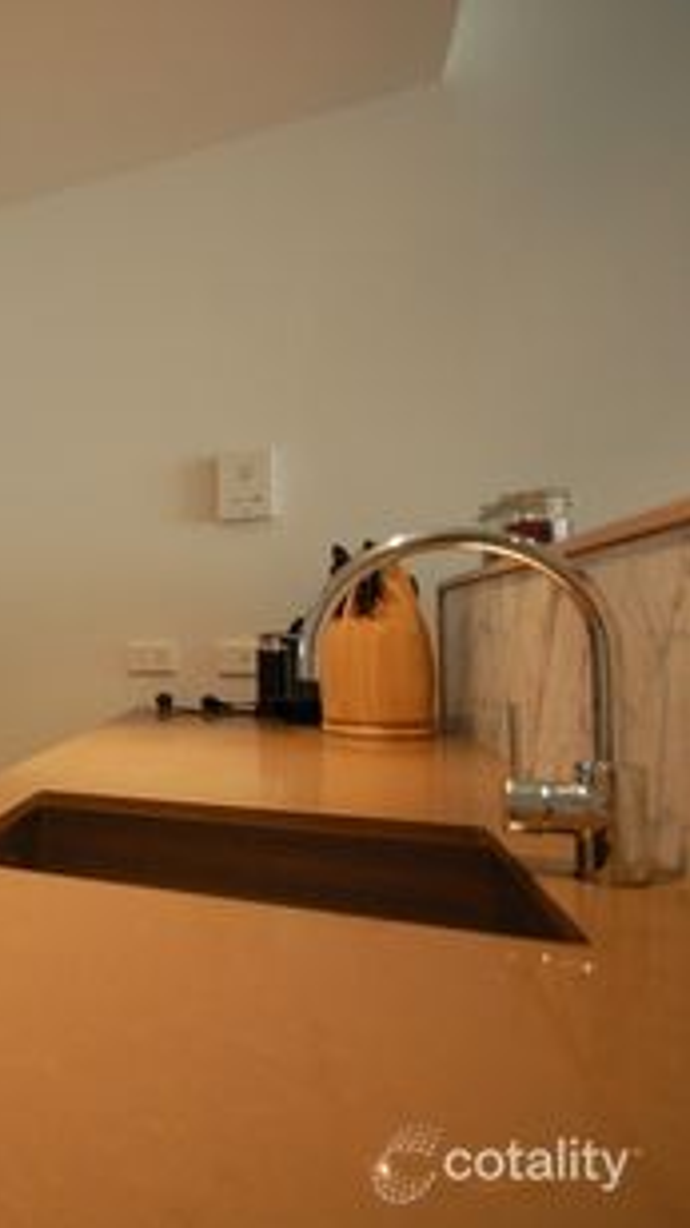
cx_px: -243
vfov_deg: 76.3
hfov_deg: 32.8
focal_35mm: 24
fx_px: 781
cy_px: 620
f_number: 4
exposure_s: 1/30
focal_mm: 10
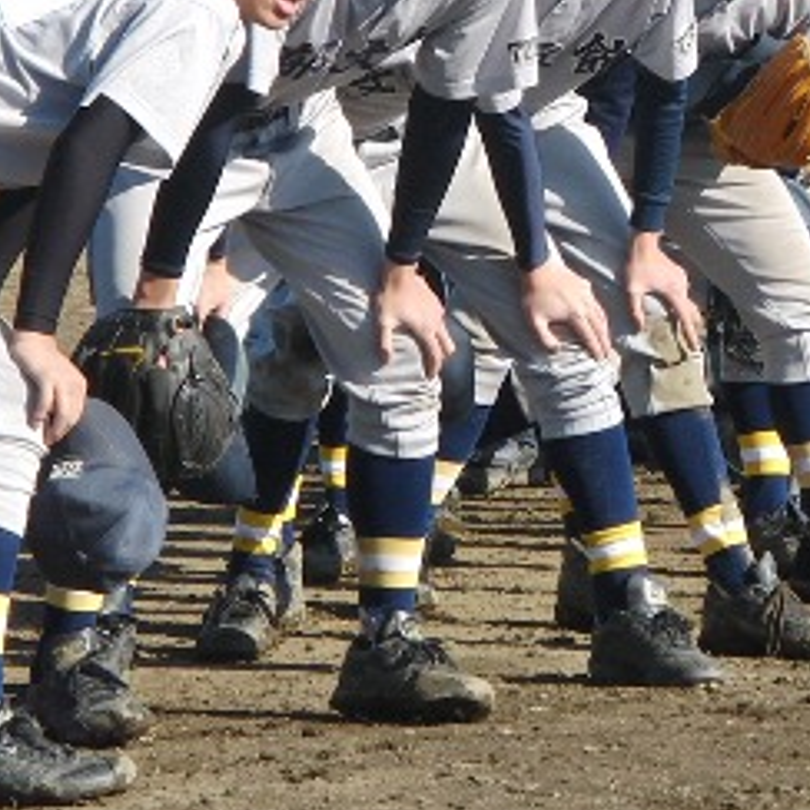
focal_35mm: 426
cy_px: 279
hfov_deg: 4.1
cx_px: 627
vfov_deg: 4.1
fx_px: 11278
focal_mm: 32.6
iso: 100
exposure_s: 1/500
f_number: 4.3
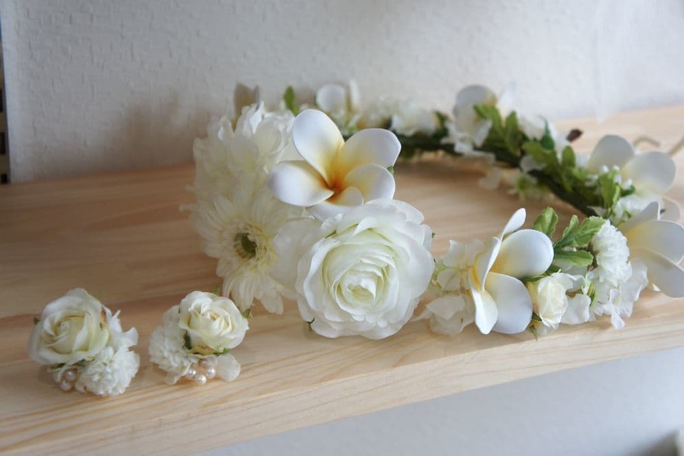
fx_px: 1197
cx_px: 342
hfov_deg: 31.9
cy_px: 228
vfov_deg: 21.6
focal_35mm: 63
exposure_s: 1/80
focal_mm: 42
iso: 200
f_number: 5
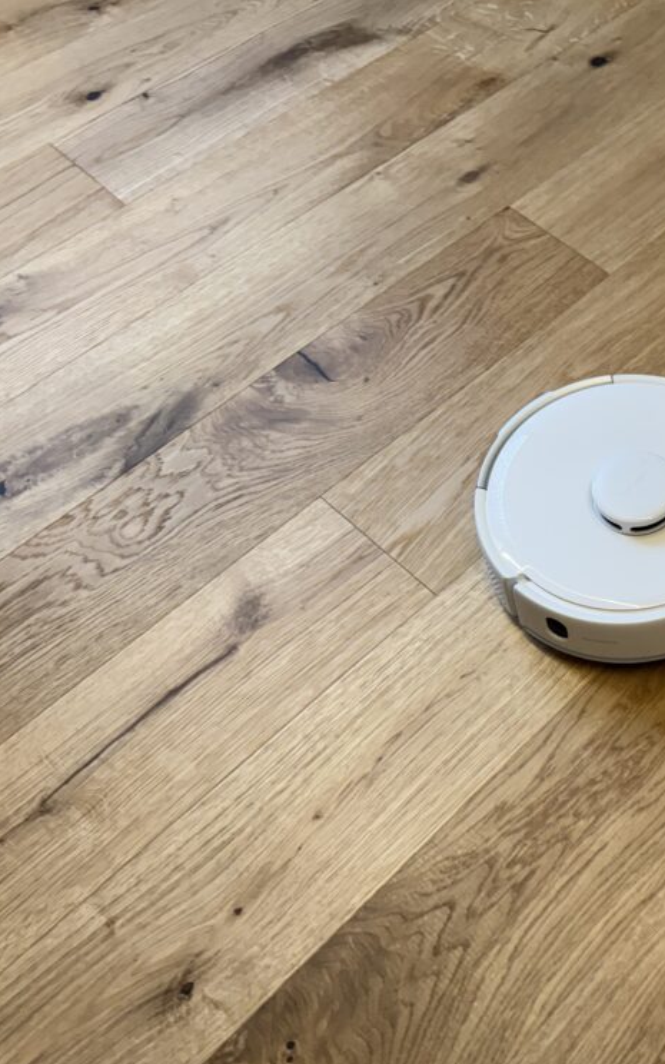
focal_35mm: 35
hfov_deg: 32.1
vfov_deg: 55.3
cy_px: 525
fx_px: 1015
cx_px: 728
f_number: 1.78
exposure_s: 1/100
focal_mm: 6.76
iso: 200
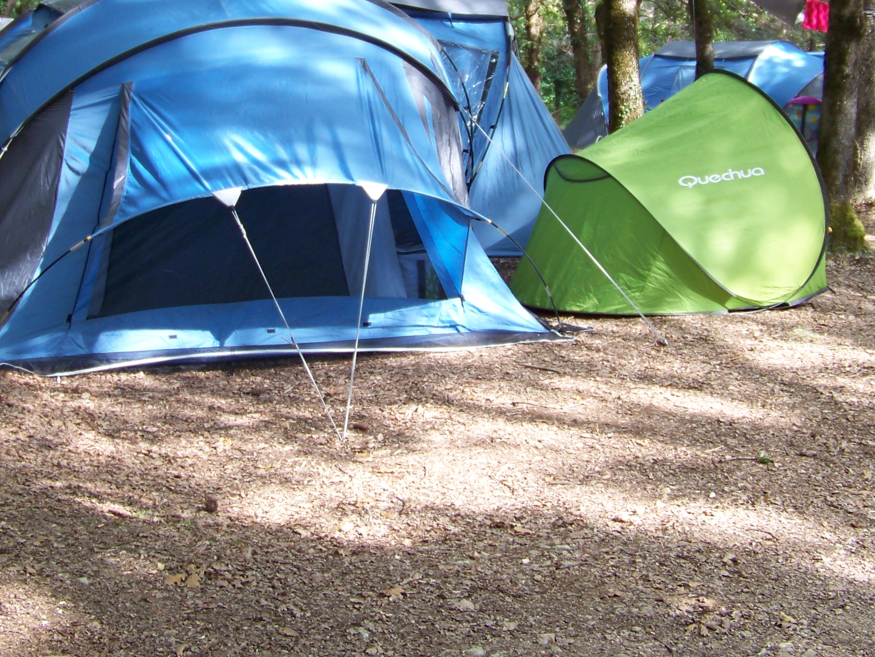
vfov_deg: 22.8
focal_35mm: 64
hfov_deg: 30.2
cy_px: 190
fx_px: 1618
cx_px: 366
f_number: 2.8
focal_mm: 5.85
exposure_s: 1/80
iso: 64
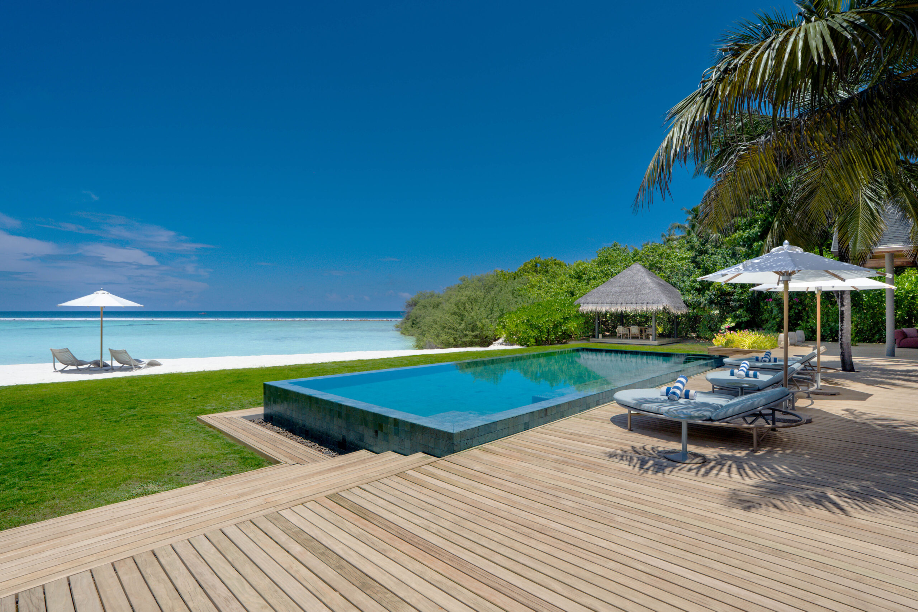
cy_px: 306
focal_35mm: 17
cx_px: 459
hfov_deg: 93.3
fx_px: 433
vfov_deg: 70.4
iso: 320
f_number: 8
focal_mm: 17
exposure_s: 1/1000
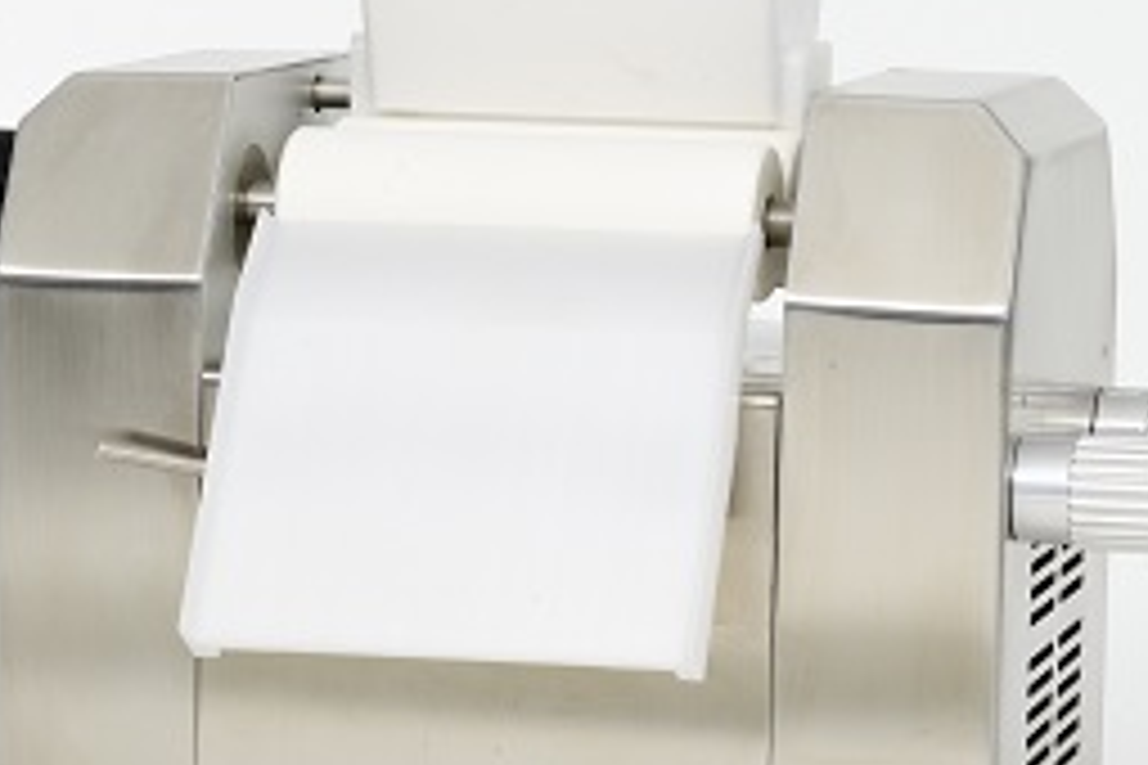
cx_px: 500
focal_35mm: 206
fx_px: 6569
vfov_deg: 6.7
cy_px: 470
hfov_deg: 10.0
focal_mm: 105
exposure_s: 1/2
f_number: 25
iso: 100
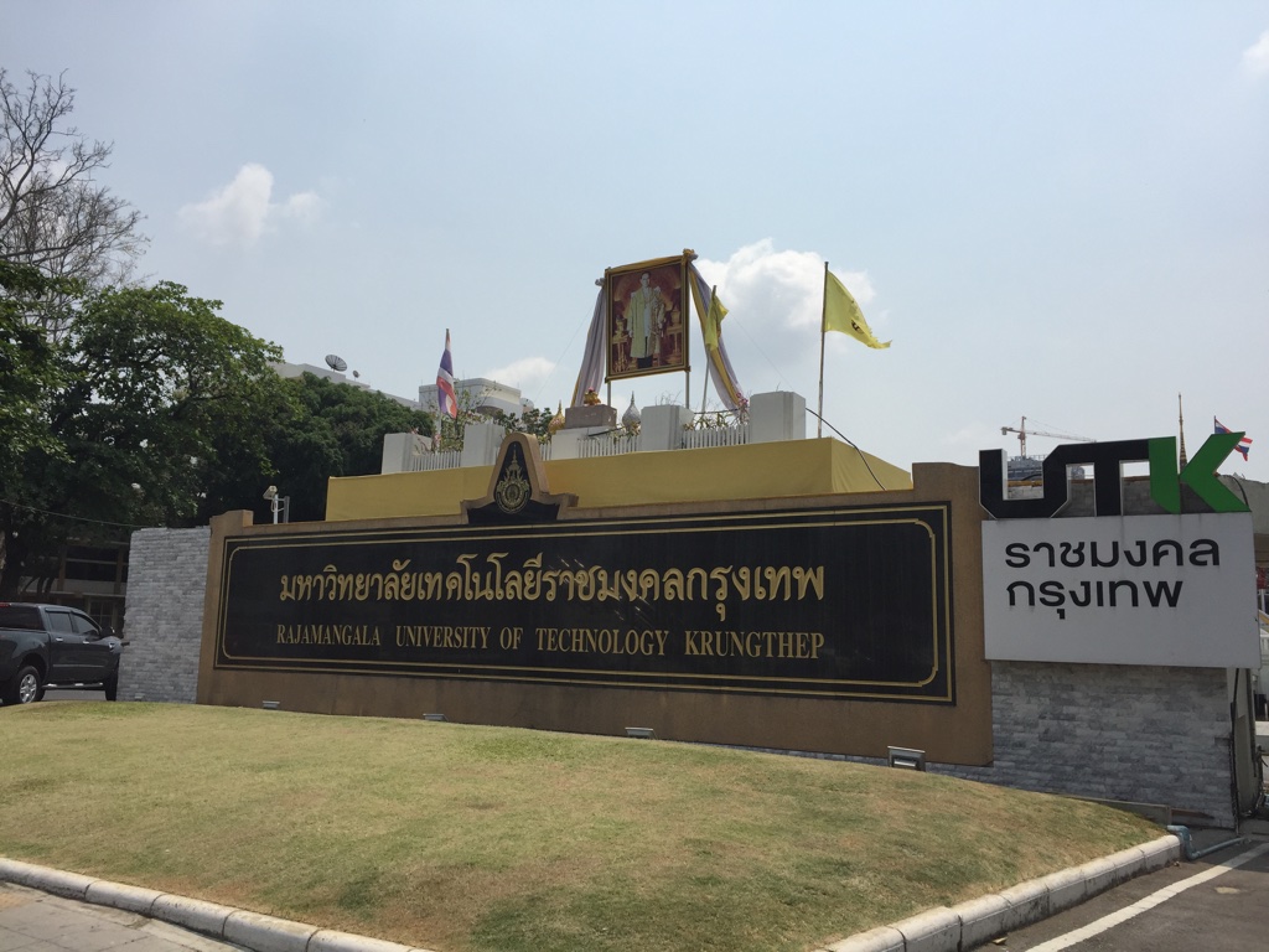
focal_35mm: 29
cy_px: 476
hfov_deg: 61.7
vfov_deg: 48.2
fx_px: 1063
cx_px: 634
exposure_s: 1/3597
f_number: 2.2
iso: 32
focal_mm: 4.15
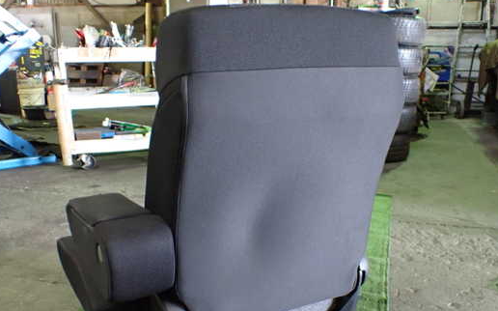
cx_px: 260
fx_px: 502
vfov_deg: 34.3
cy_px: 189
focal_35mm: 37
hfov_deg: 52.8
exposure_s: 1/60
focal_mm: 5.4
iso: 800
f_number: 2.3
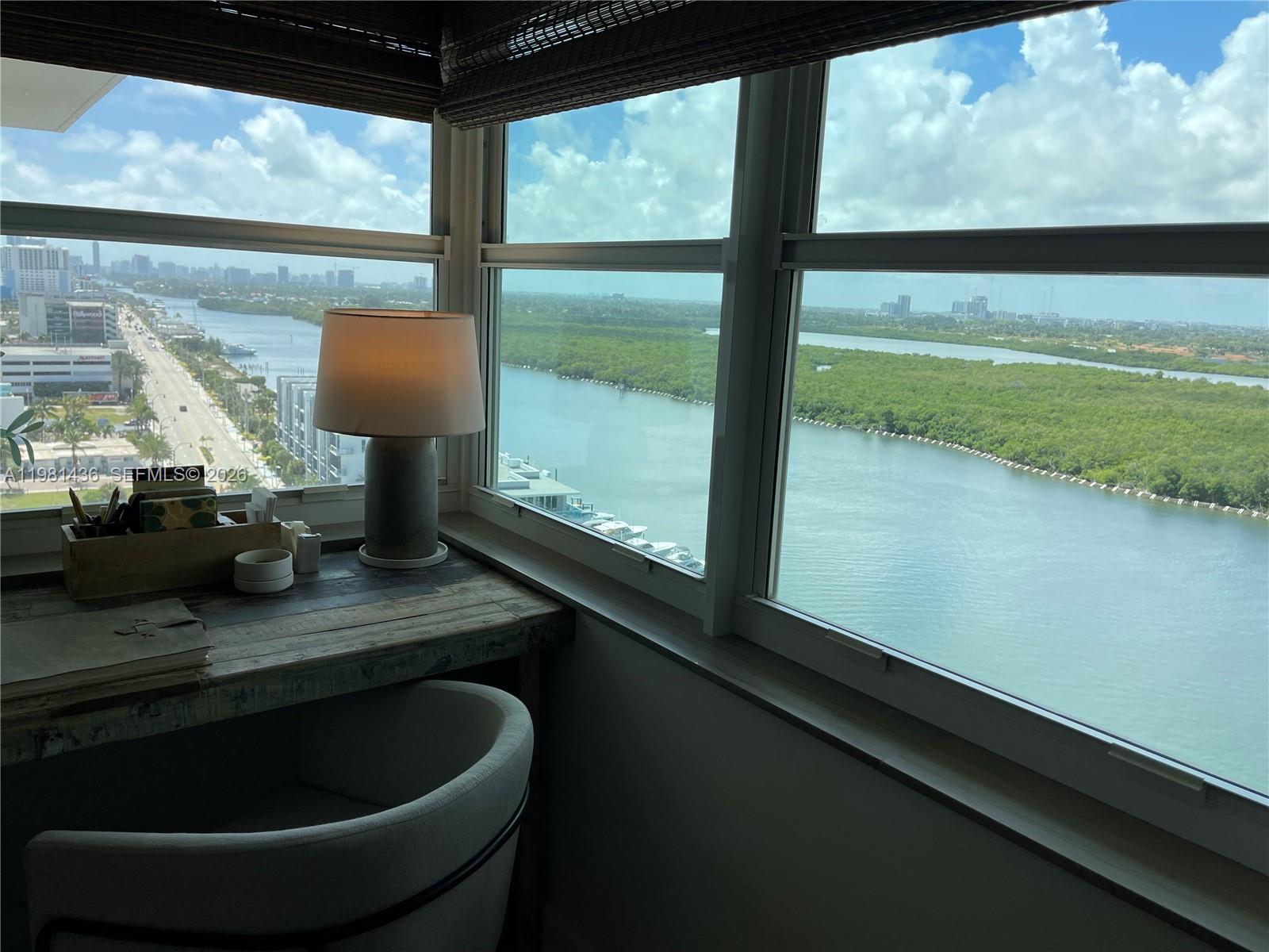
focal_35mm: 25
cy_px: 476
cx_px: 634
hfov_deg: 69.4
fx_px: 916
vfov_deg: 54.9
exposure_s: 1/1078
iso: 32
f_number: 1.6
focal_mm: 5.1
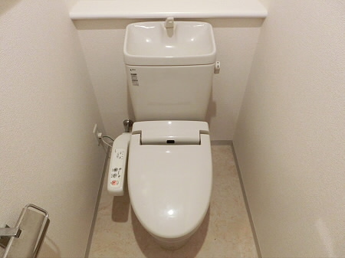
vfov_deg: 56.8
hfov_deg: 71.6
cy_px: 129
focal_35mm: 24
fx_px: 239
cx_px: 172
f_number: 3
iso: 800
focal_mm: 4.24
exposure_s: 1/50
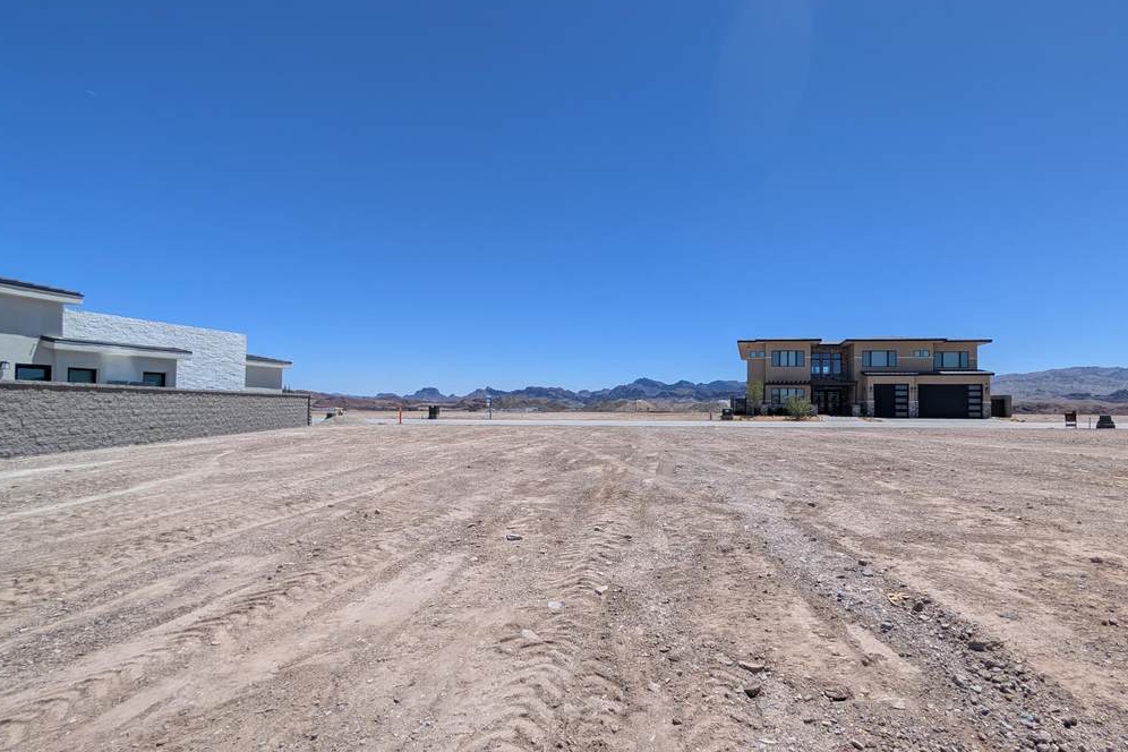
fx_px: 501
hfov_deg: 95.6
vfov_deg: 73.7
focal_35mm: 16
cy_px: 390
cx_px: 671
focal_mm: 2.02
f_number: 1.7
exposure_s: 1/4184
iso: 57
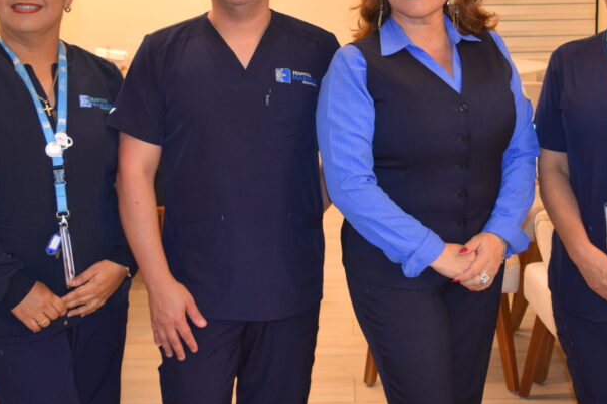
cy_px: 106
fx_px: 944
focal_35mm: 56
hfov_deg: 35.6
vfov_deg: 23.9
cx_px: 343
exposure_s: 1/80
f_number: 4.5
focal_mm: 22
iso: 800
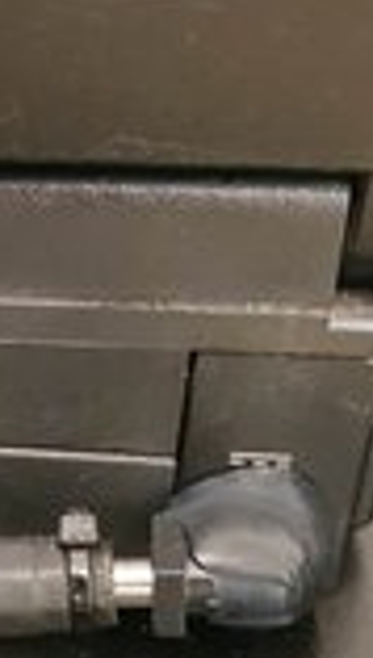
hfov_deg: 15.9
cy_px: 444
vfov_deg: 29.1
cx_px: -122
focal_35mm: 72
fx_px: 1259
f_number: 1.7
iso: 1250
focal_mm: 4.2
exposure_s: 1/8
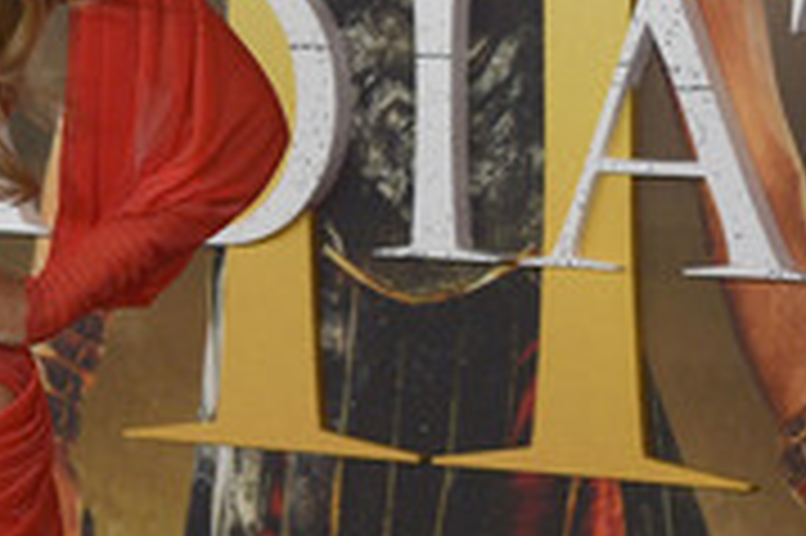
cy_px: -77
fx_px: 3937
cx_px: 198
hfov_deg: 11.7
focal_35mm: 176
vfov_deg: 7.7
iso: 500
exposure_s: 1/250
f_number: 5.6
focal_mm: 70
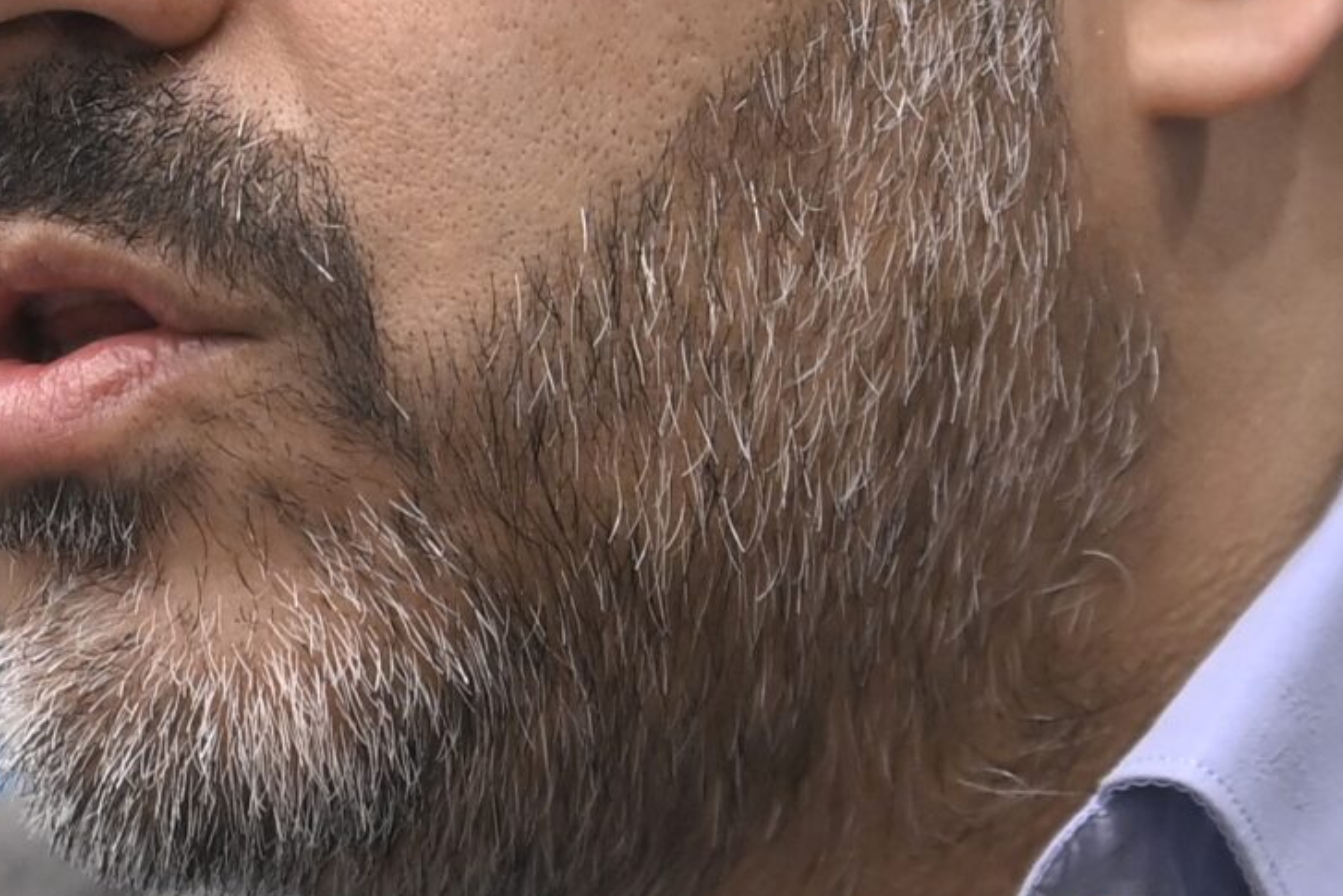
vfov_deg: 2.0
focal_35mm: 704
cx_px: -170
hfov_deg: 2.9
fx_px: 26267
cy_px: -45
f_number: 3.5
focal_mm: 200
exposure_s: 1/323
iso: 3200
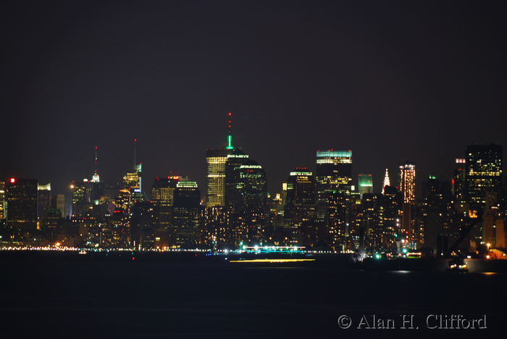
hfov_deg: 6.9
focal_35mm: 300
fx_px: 4228
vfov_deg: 4.6
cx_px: 254
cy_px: 170
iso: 100
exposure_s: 6
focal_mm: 200
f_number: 5.6
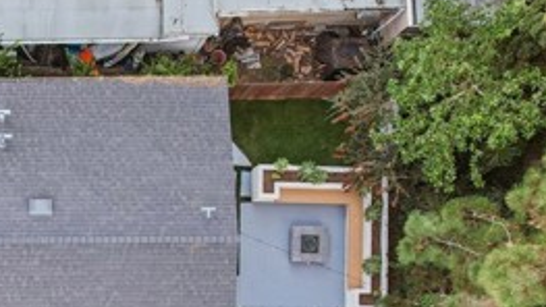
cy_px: 330
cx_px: 23
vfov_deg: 20.5
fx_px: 811
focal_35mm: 56
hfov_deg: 34.4
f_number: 2.8
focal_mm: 8.4
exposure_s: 1/80
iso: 140
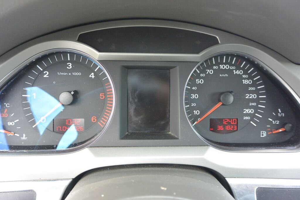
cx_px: 150
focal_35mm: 27
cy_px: 100
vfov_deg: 47.9
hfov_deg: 67.4
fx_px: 225
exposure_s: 1/125
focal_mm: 10
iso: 360
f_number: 3.5
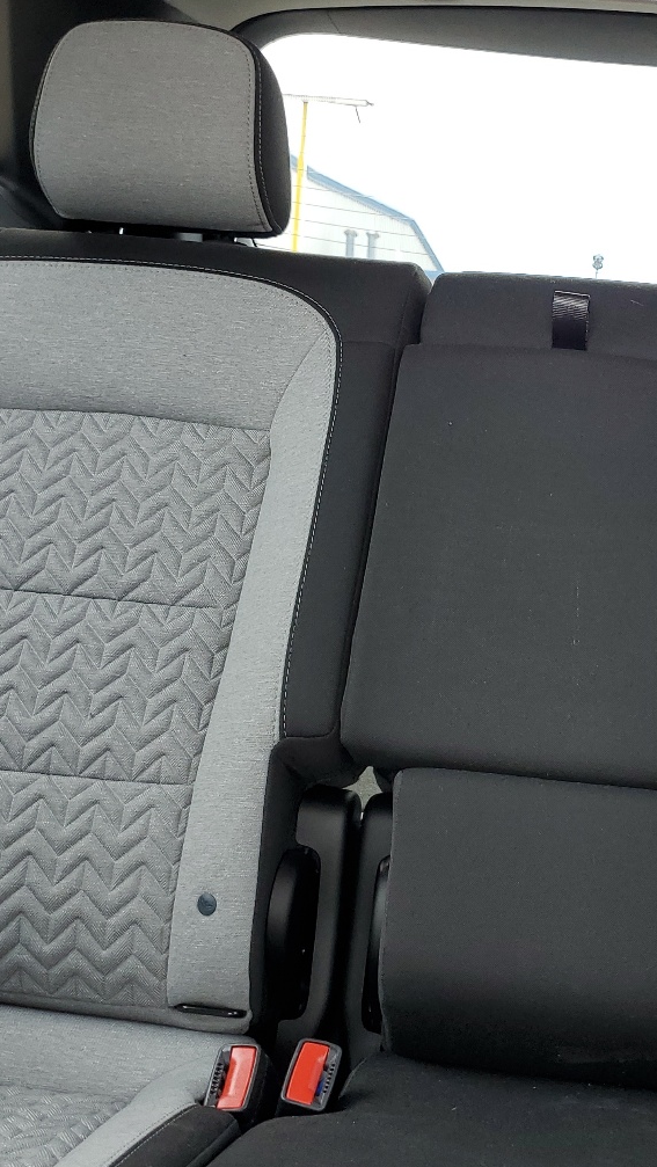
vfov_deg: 45.3
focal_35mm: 45
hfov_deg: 25.8
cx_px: 572
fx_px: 1393
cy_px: 665
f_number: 1.5
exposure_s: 1/128
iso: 50
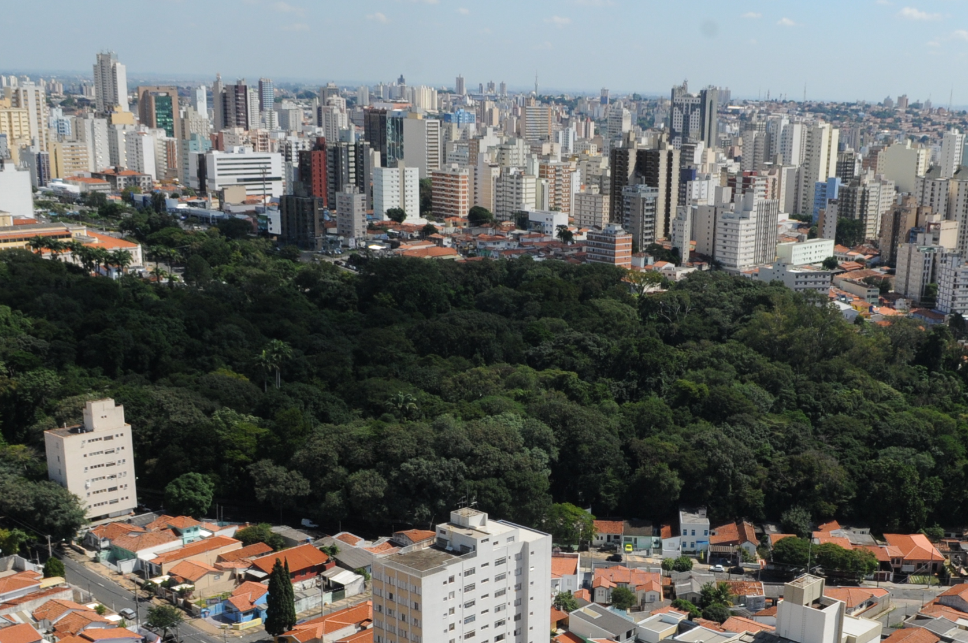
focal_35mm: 49
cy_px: 536
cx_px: 637
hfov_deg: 40.0
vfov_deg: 26.8
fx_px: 1315
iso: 400
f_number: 10
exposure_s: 1/500
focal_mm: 17
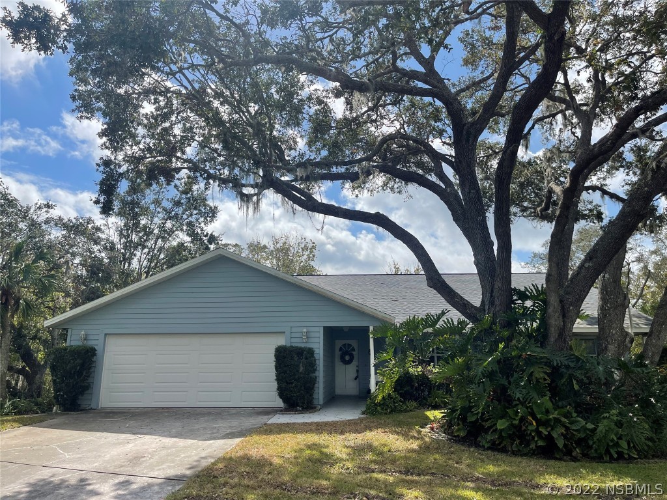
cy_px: 250
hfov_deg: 67.3
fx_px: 501
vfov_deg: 53.1
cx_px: 334
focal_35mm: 26
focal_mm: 5.1
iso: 32
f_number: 1.6
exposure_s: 1/6250
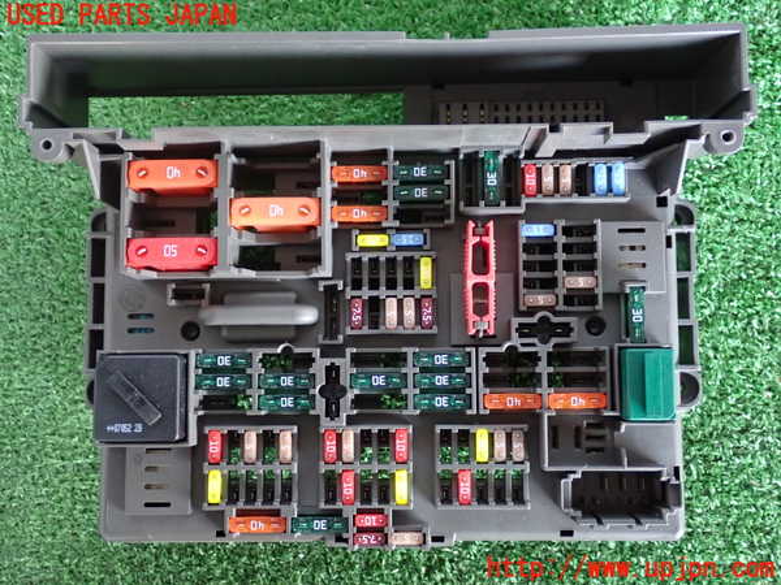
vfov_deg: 32.9
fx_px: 993
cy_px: 292
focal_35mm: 44
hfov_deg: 42.9
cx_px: 390
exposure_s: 1/30
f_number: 2.9
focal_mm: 7.84
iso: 800
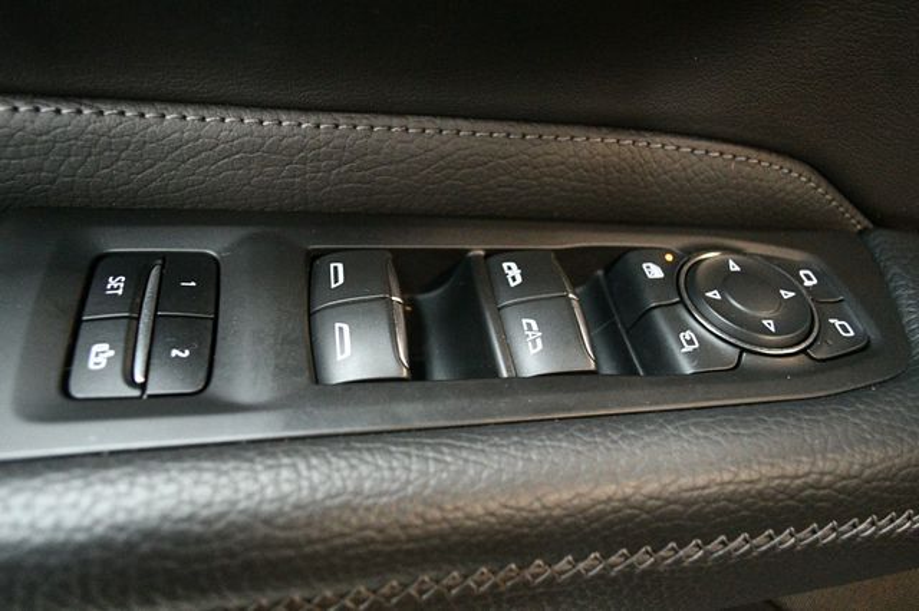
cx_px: 460
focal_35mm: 30
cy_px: 306
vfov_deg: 43.6
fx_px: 765
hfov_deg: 62.0
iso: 6400
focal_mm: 20
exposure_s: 1/60
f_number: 3.8
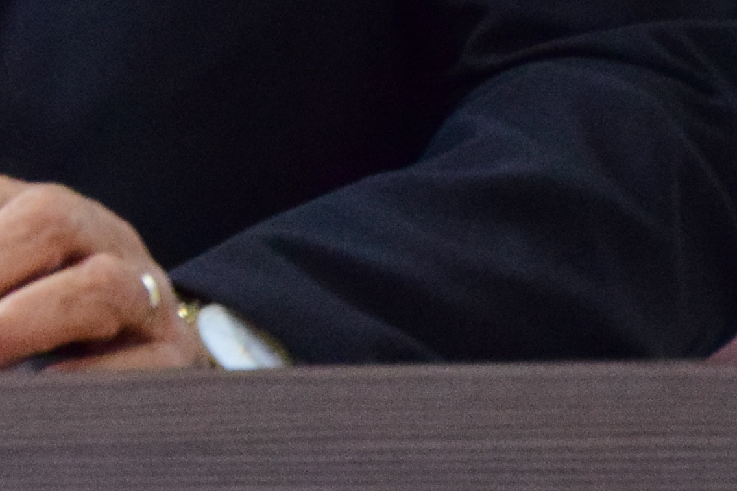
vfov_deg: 2.2
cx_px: -683
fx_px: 12977
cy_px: -569
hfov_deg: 3.2
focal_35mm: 634
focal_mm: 80
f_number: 5.3
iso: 2000
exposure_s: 1/60
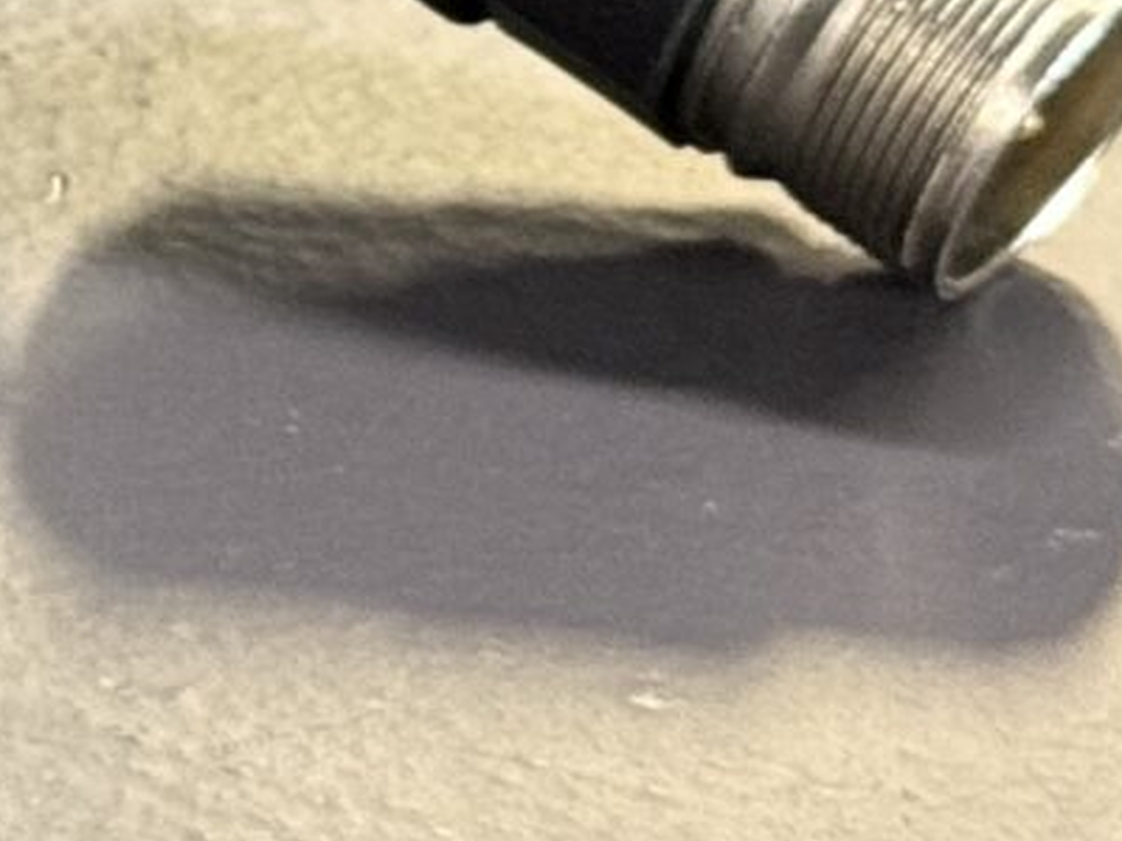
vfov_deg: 4.8
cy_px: -259
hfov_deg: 6.0
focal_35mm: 308
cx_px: -2042
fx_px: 9980
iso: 320
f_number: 1.78
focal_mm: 6.76
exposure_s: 1/33
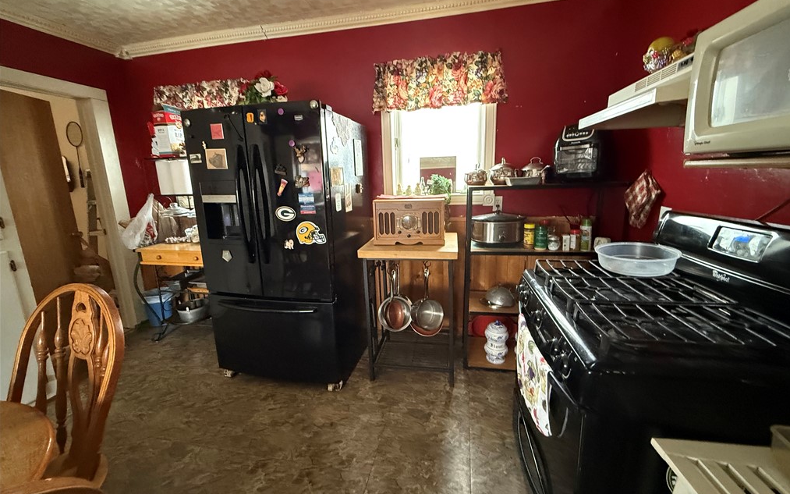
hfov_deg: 101.5
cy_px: 238
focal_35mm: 15
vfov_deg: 74.8
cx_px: 399
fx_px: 323
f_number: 2.2
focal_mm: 2.22
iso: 800
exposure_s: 1/60
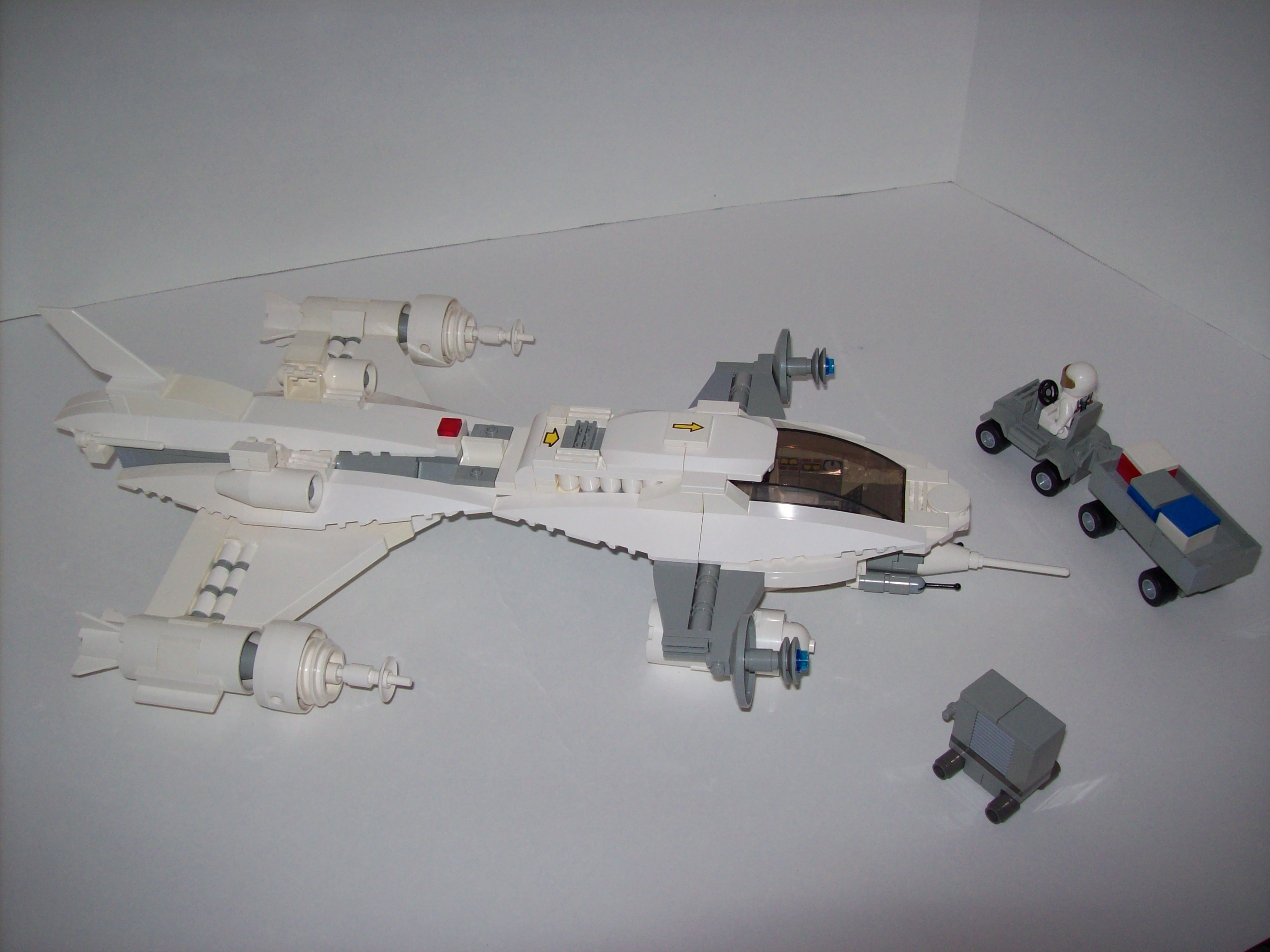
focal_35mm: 36
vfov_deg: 39.6
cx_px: 635
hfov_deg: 51.4
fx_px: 1320
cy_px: 476
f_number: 2.7
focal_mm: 6
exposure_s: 1/64
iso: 80
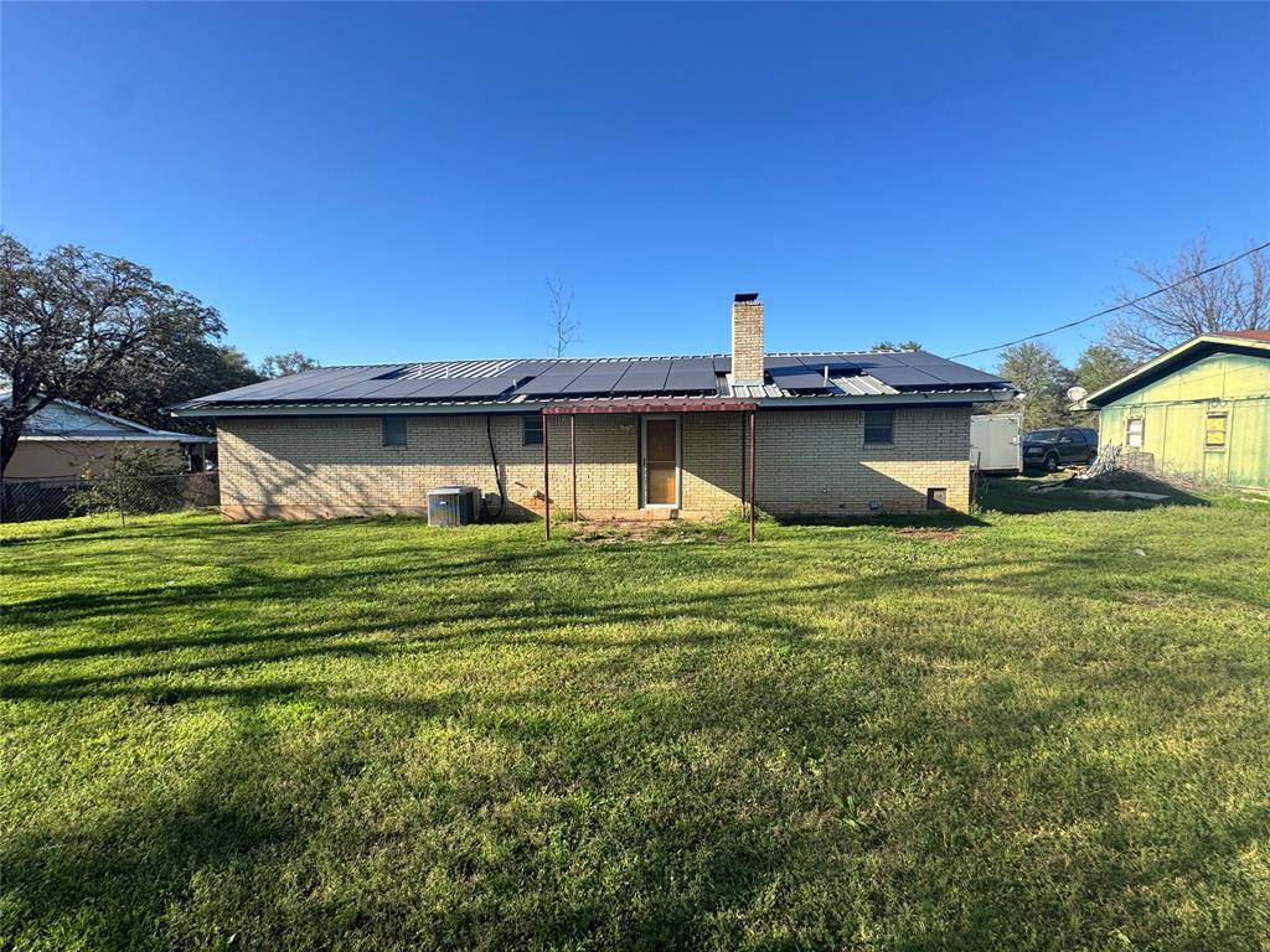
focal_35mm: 14
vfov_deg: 85.7
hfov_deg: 102.1
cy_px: 476
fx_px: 514
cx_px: 635
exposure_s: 1/932
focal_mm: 2.22
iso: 40
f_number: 2.2
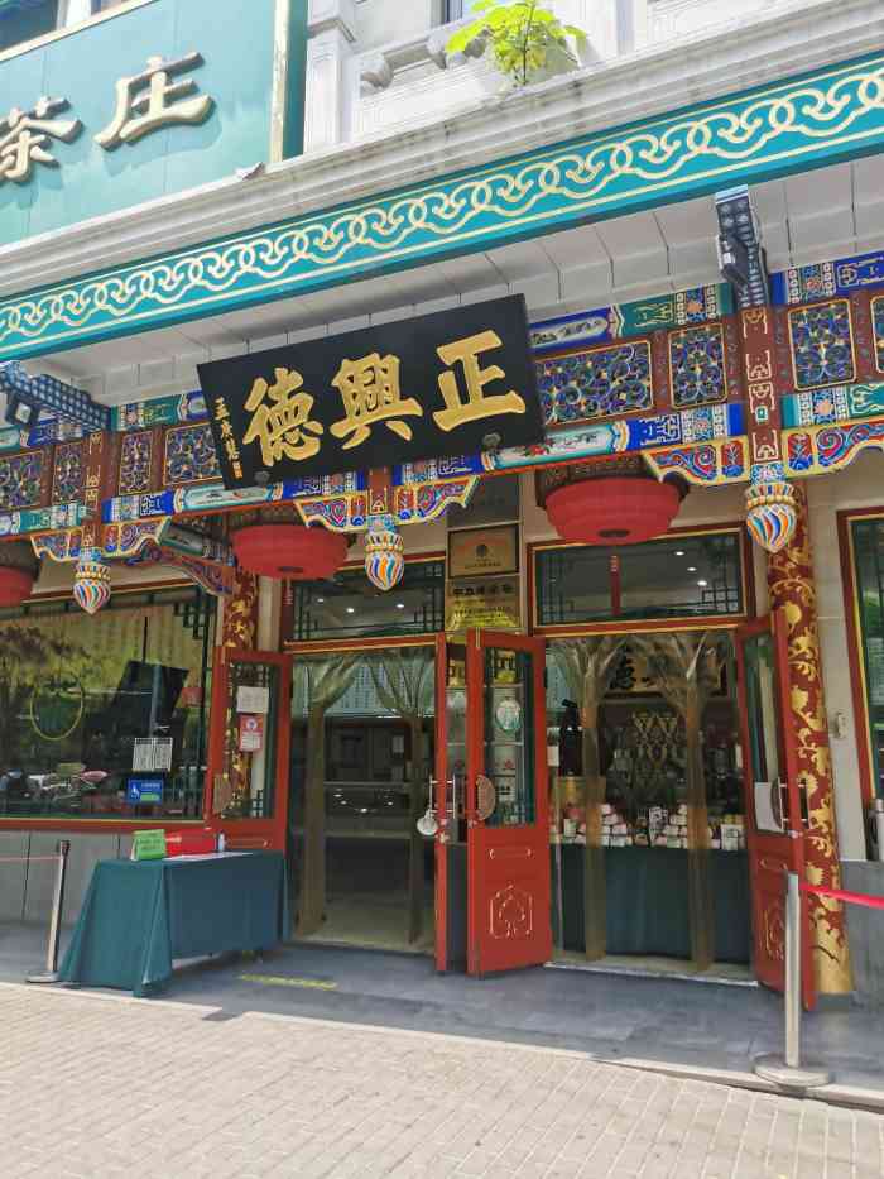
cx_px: 442
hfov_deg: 51.4
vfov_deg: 65.3
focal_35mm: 27
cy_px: 590
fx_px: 919
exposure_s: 1/769
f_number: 1.8
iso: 50
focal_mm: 5.58
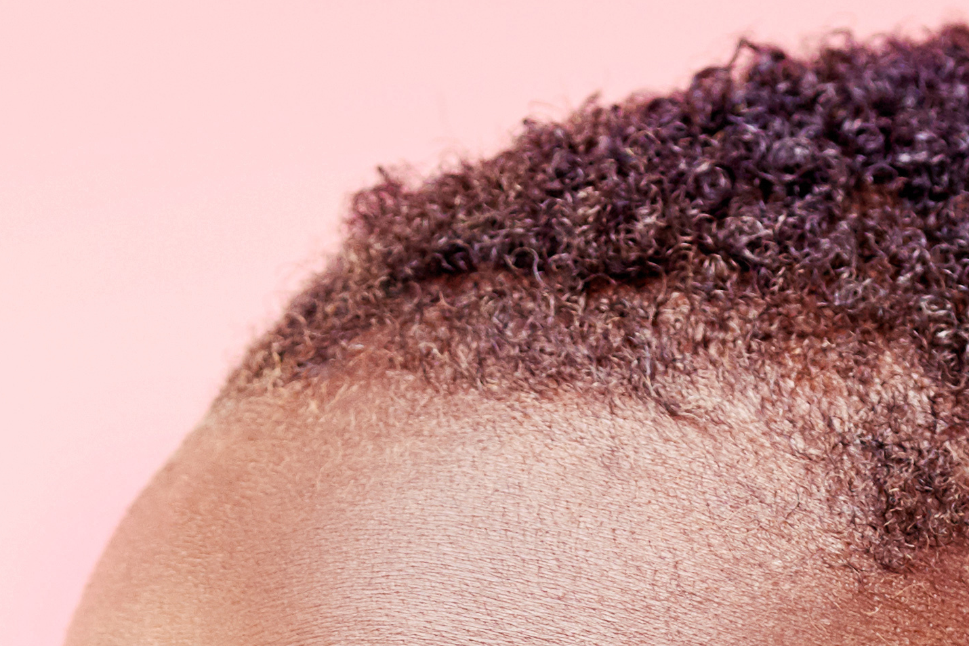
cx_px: 783
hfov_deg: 5.1
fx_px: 10876
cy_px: 1509
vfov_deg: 3.4
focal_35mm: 404
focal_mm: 70
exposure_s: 1/250
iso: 250
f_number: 4.5
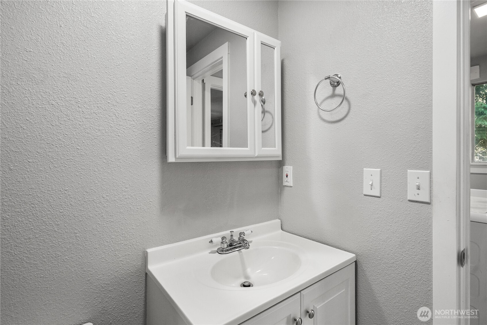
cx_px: 244
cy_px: 162
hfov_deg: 96.7
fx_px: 217
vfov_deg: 73.8
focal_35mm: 16
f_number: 7.1
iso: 250
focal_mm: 16
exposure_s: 1/60
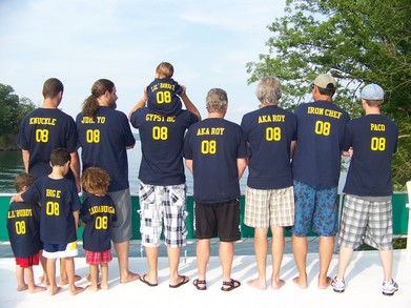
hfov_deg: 51.4
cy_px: 154
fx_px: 427
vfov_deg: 39.6
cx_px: 206
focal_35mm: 36
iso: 64
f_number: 2.8
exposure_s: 1/320
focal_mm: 5.85
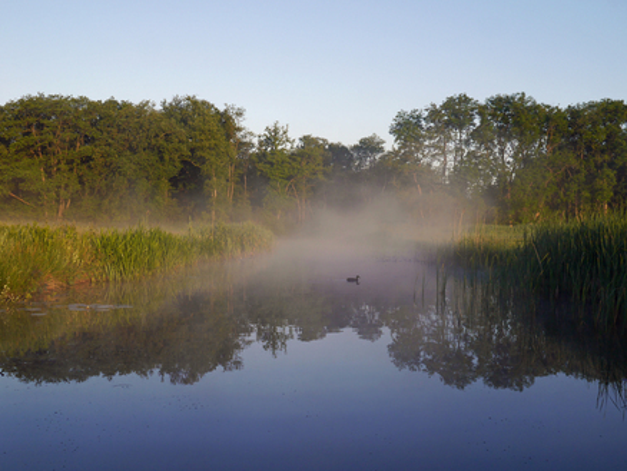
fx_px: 761
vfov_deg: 34.4
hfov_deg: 44.8
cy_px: 230
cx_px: 322
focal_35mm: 42
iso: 160
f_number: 8
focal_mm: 20
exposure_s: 1/160
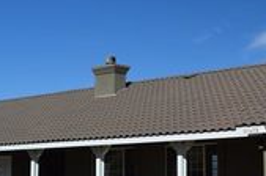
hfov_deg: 24.0
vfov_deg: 17.0
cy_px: 75
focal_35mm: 80
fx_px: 590
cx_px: 283
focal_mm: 18
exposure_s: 1/400
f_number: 10
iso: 200
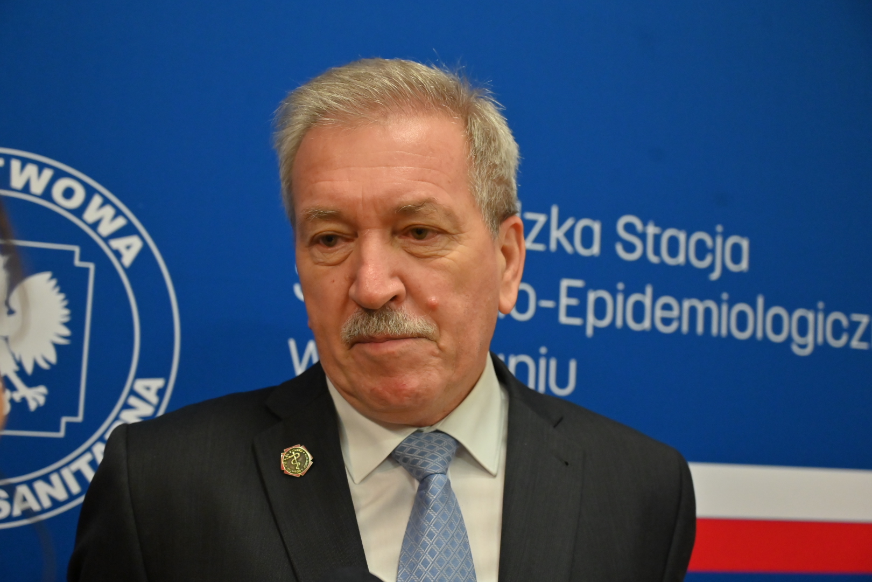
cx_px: 436
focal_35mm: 53
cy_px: 291
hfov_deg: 37.5
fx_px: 1284
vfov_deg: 25.5
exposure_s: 1/200
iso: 3600
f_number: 4
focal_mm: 53
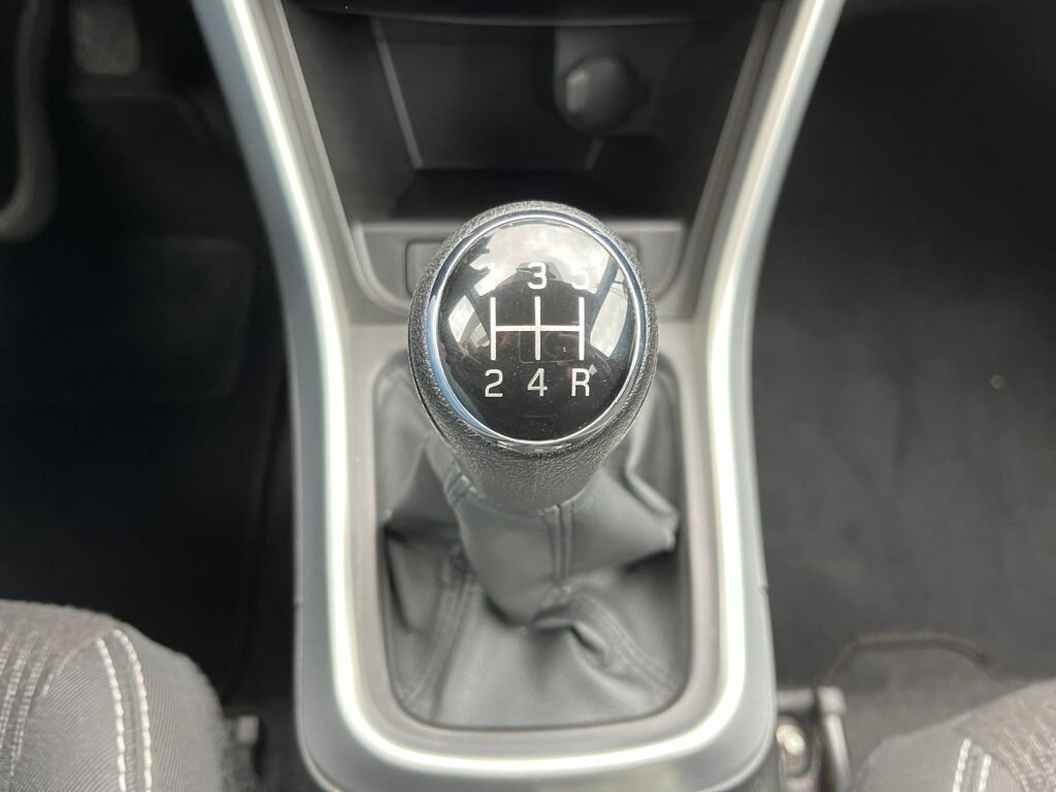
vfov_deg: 53.1
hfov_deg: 67.3
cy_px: 396
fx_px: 793
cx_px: 528
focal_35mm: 26
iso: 200
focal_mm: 5.1
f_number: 1.6
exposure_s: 1/60
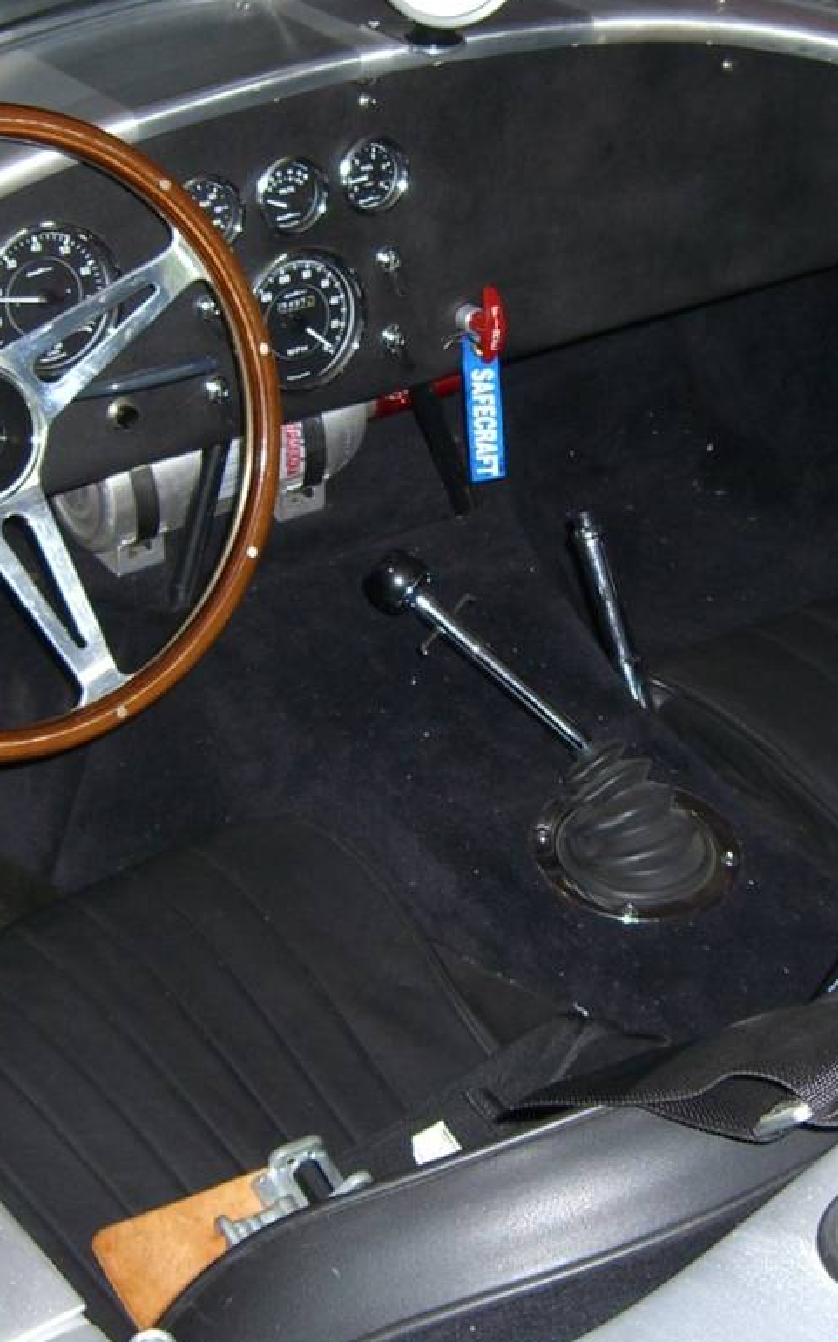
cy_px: 614
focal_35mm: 68
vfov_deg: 30.2
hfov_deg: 19.1
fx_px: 2486
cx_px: 500
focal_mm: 7.9
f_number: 2.8
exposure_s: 1/60
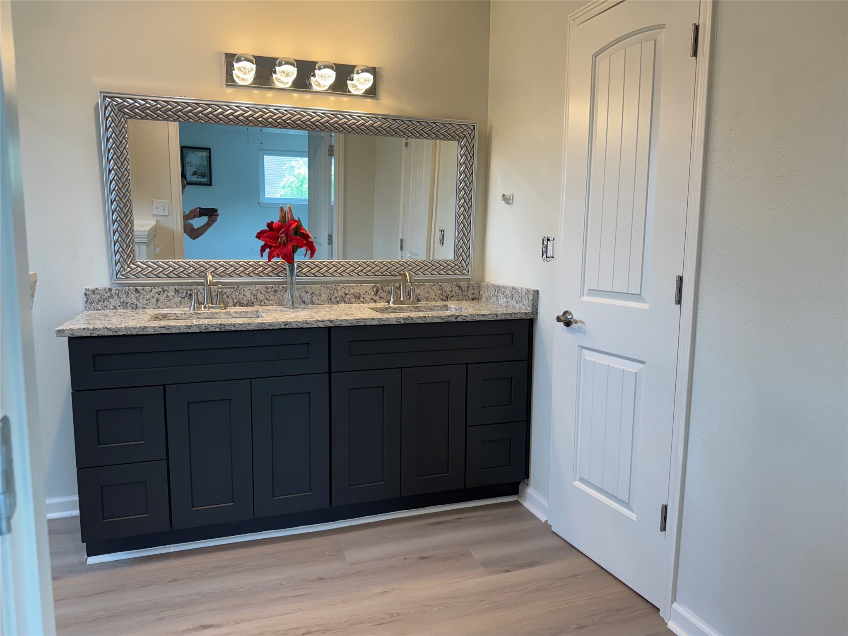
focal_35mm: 24
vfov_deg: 56.8
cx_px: 424
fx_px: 588
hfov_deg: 71.6
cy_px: 318
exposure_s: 1/120
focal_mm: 6.76
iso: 100
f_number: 1.78
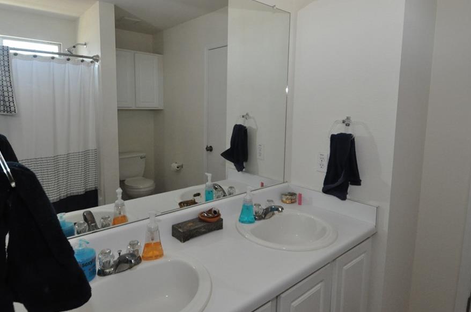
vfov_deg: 59.1
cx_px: 223
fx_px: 274
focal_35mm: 21
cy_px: 139
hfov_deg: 81.2
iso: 2000
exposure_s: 1/60
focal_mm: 12
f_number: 7.1
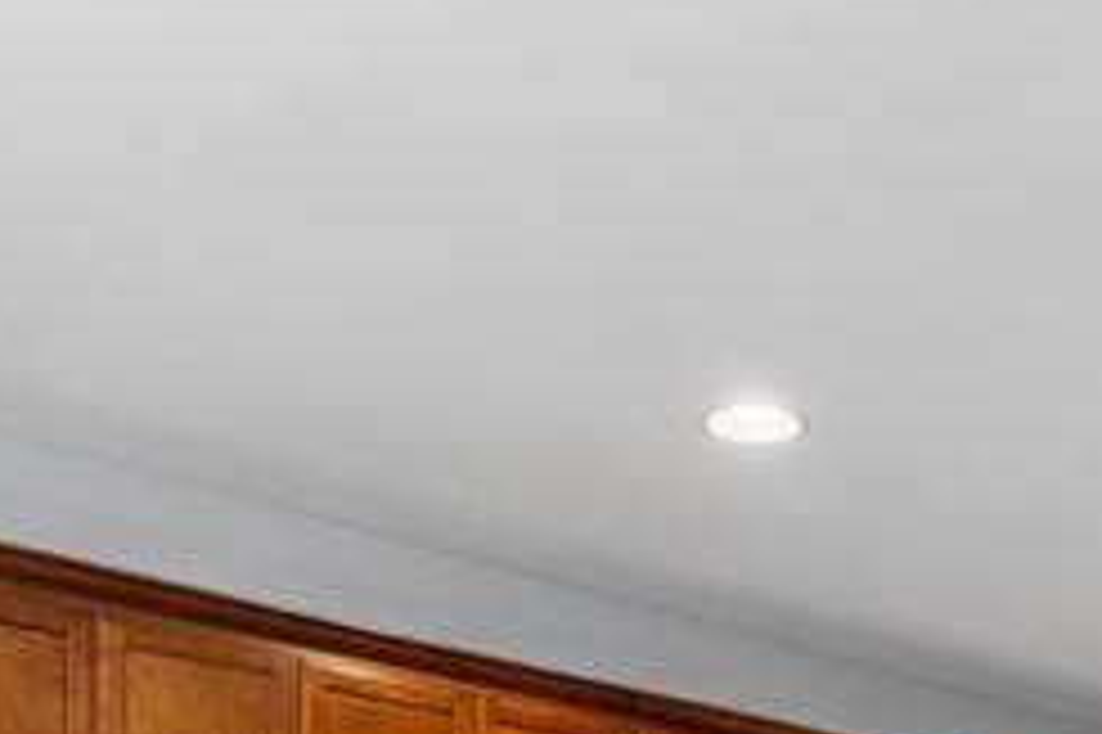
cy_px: 1256
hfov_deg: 29.1
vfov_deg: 17.2
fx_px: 2049
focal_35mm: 67
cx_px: 954
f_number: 8
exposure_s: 1/1.43
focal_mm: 16
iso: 100
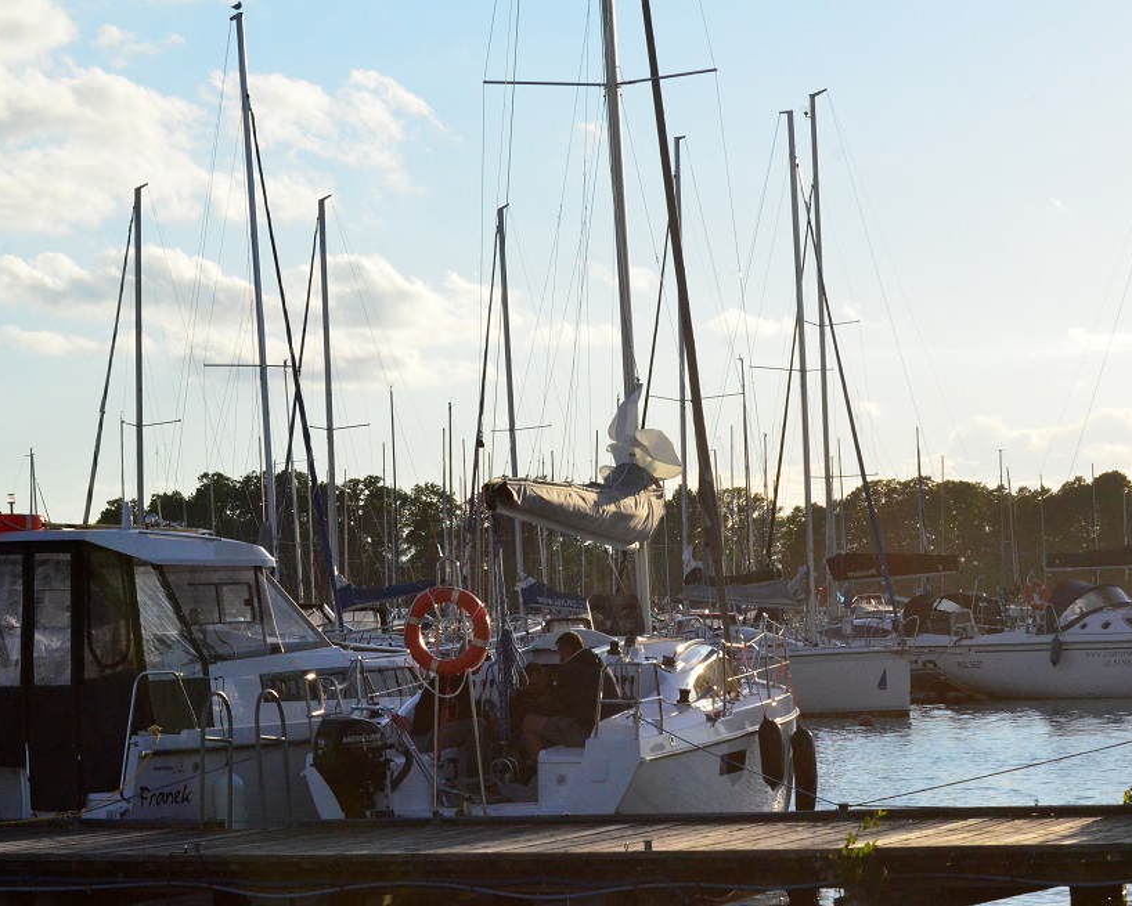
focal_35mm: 120
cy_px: 456
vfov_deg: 12.9
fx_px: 4022
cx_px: 531
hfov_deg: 16.0
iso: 3200
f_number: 14
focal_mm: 70
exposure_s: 1/3200
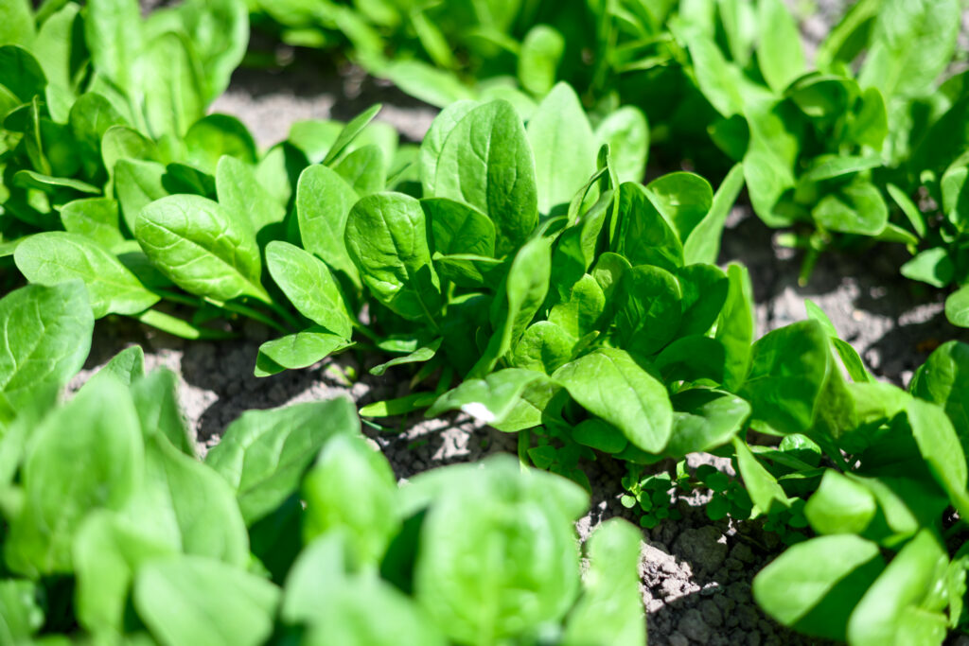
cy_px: 323
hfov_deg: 39.6
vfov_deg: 27.0
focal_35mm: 50
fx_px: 1346
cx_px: 484
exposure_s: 1/3200
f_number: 2.2
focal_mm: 50
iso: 100
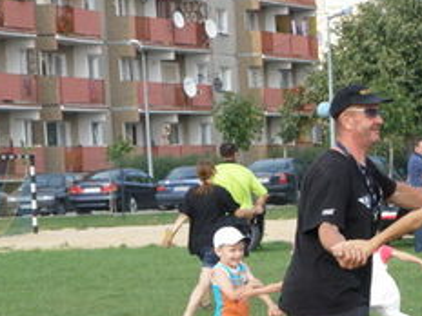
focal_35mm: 198
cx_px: 375
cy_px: 270
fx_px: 2414
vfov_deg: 7.5
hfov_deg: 9.9
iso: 200
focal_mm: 16.37
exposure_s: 1/640
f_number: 4
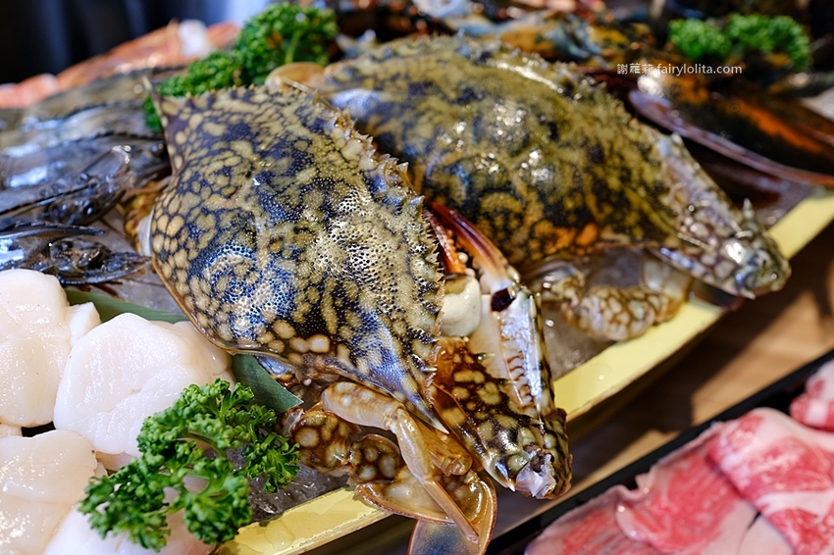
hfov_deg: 54.5
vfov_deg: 37.8
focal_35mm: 35
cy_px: 278
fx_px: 810
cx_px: 417
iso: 400
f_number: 3.6
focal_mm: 23
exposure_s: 1/45
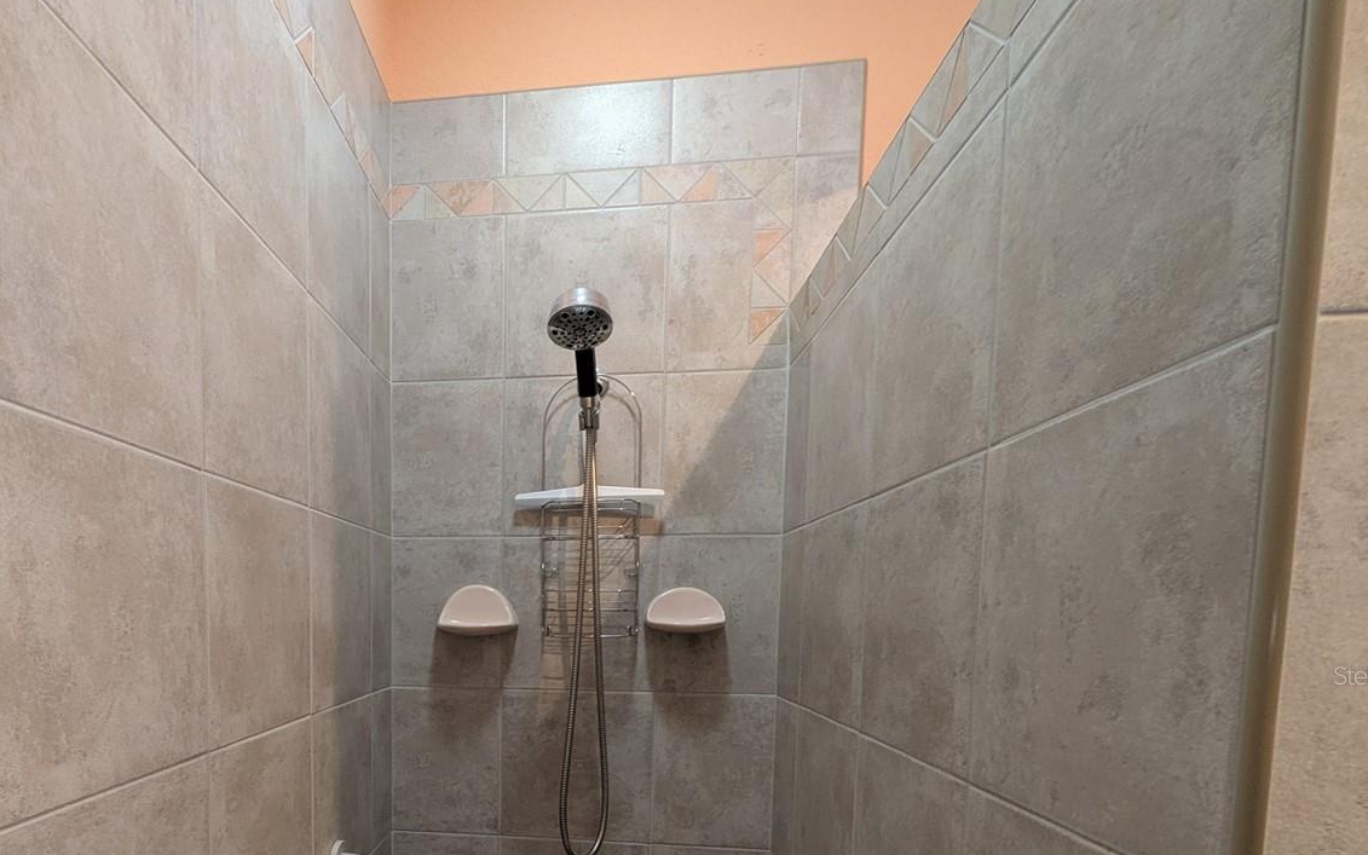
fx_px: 783
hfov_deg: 80.1
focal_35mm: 21
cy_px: 675
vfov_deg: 53.7
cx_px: 480
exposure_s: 1/40
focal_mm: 1.83
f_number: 2.2
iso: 179
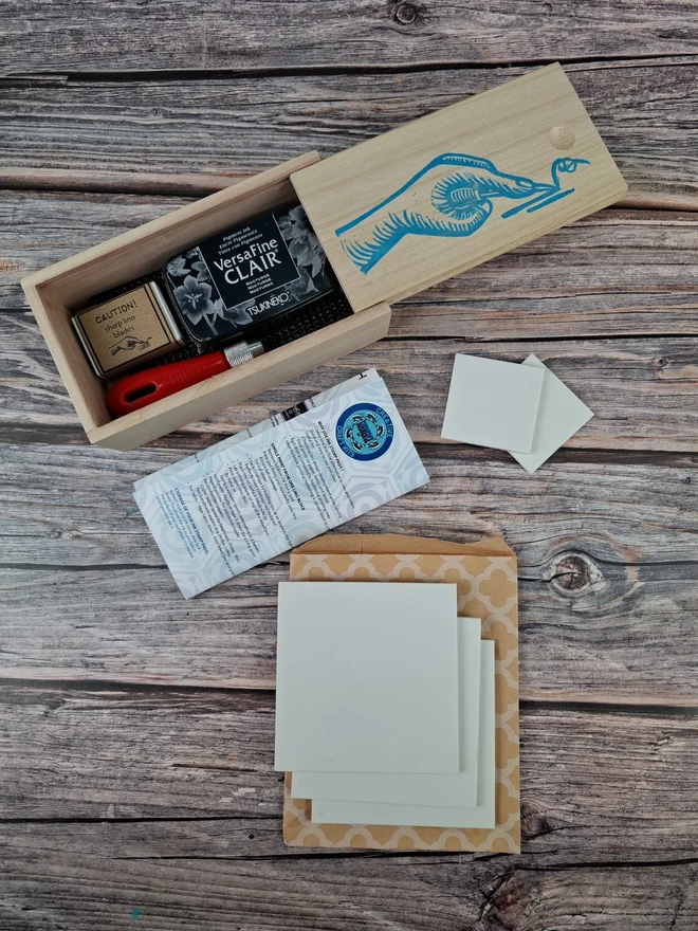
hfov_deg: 58.9
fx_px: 618
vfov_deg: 73.9
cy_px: 466
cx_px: 349
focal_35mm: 23
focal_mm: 5.54
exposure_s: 1/114
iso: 50
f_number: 1.8
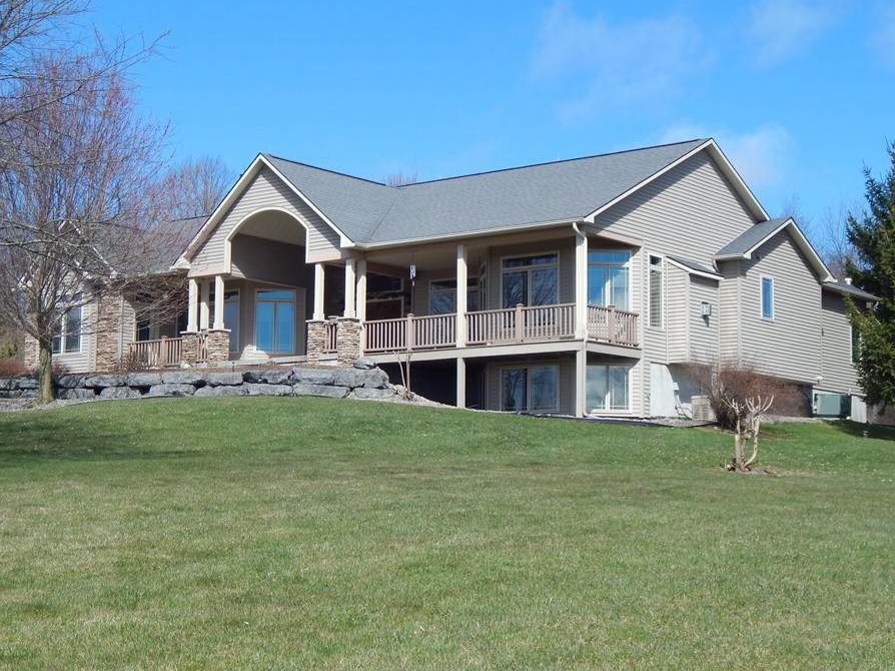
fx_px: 1628
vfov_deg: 23.3
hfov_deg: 30.7
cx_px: 400
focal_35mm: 63
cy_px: 350
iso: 125
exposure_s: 1/800
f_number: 3.8
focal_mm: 9.7
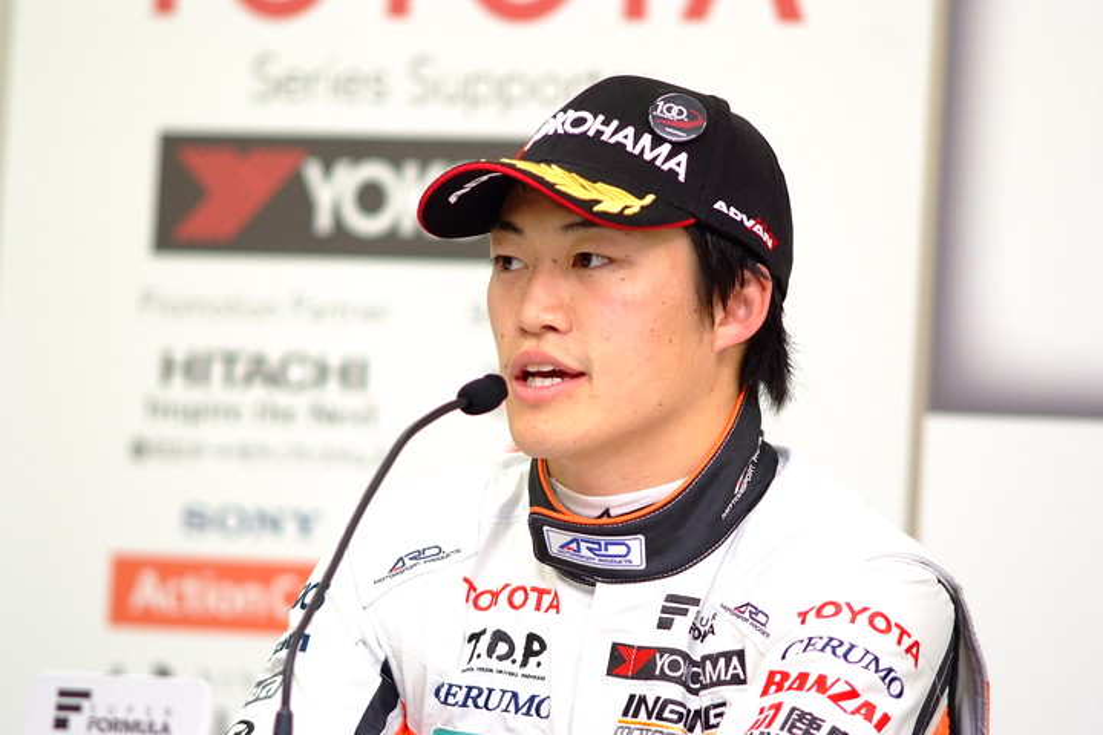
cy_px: 368
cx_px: 552
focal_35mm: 270
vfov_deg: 5.1
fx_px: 8272
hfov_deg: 7.6
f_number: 2.8
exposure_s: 1/250
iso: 800
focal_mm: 180
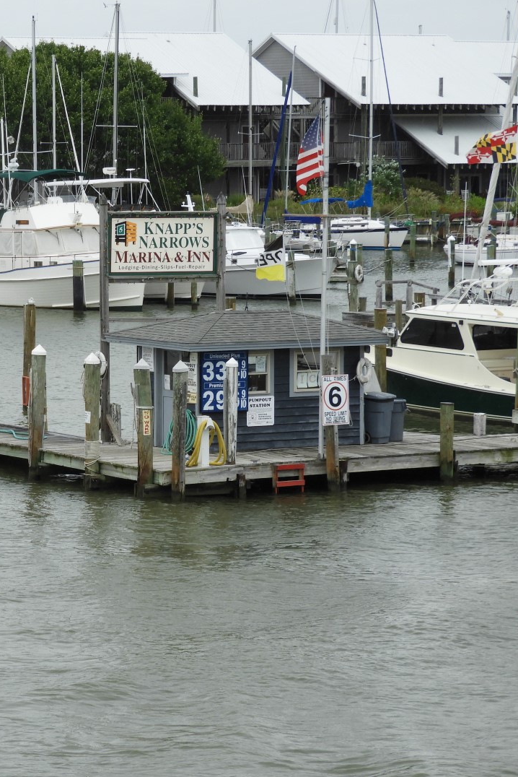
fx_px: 3451
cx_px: 4
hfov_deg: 8.5
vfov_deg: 12.8
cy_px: 388
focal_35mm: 160
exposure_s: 1/320
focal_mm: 20.6
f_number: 5
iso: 100
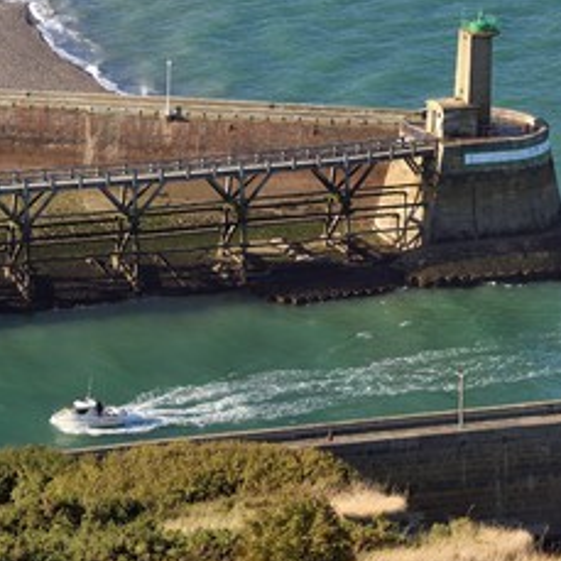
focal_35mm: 234
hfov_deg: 7.5
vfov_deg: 7.5
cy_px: 238
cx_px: 213
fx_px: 4290
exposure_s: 1/250
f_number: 8
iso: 200
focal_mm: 150
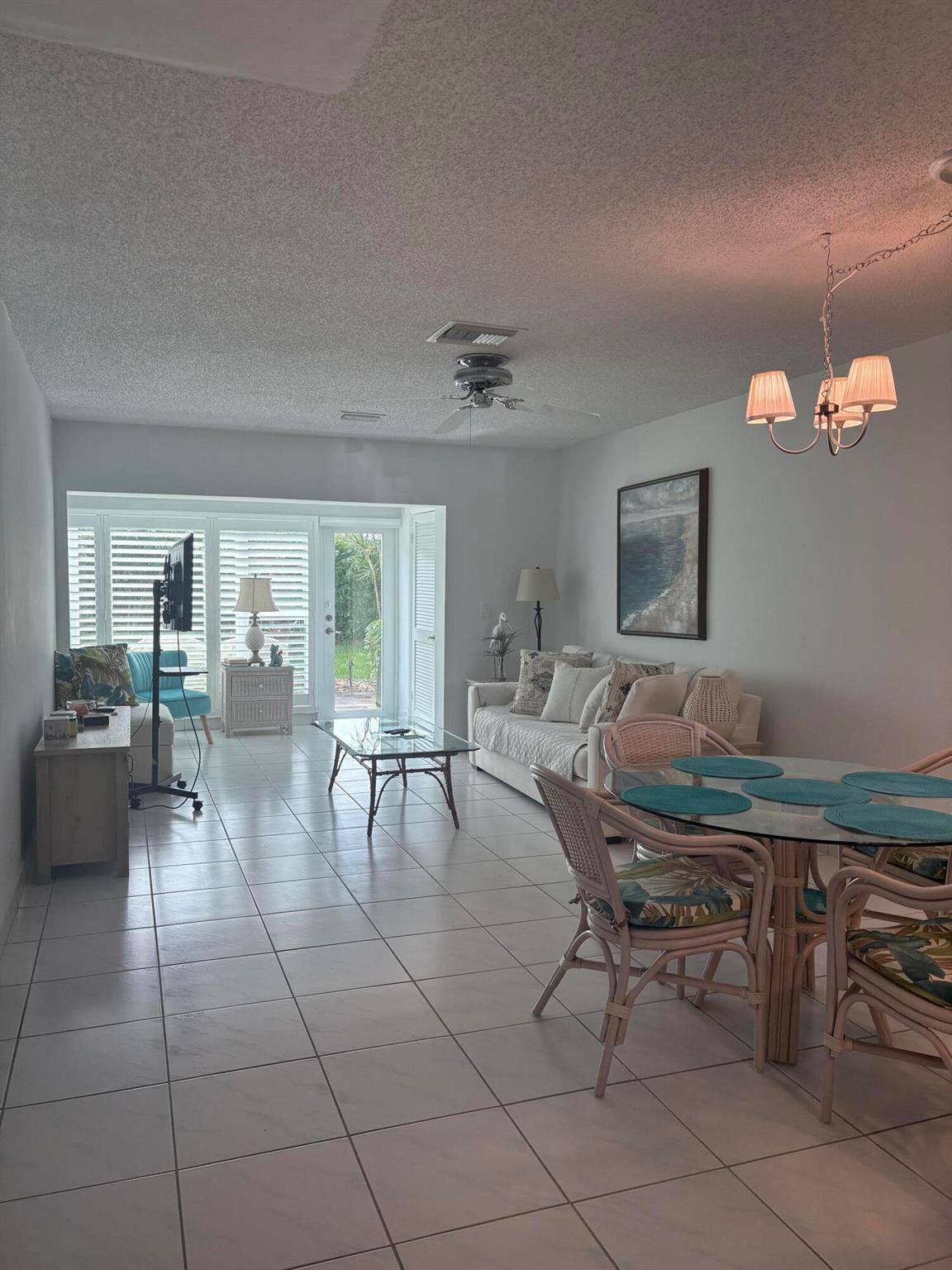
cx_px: 476
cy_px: 635
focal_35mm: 26
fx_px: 953
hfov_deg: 53.1
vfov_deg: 67.3
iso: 80
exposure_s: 1/236
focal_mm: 5.96
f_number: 1.6
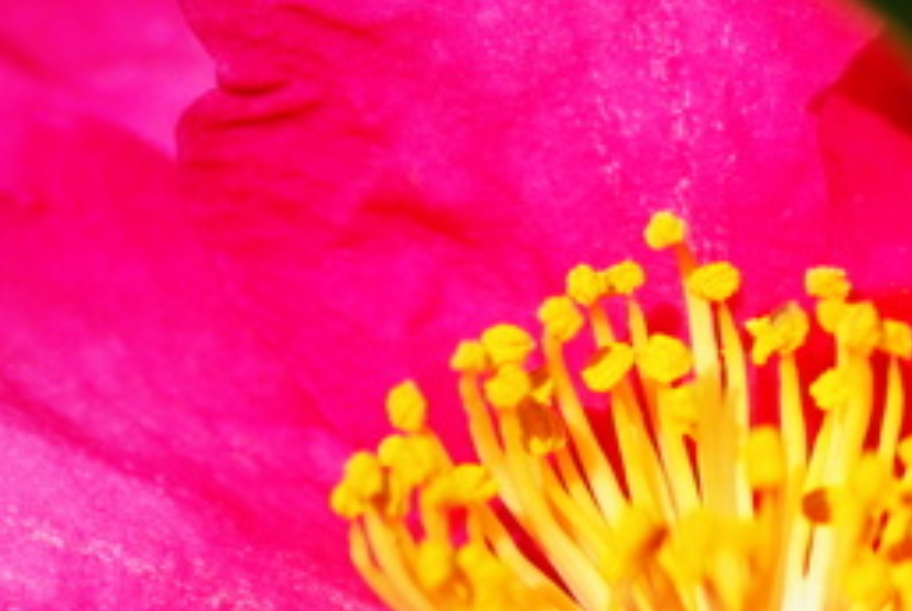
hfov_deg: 3.8
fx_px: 13602
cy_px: 553
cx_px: 343
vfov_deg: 2.6
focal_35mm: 536
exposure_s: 1/1000
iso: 100
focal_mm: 90
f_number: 2.8
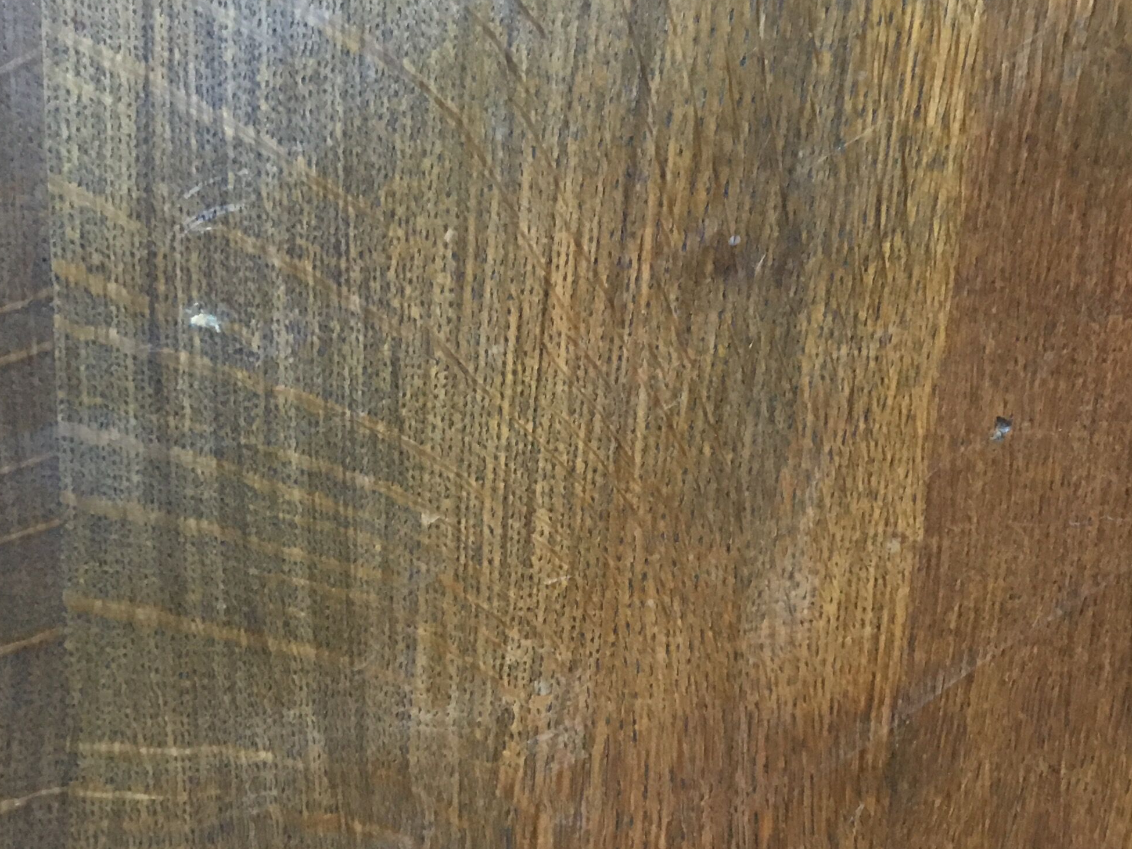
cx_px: 756
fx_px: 1962
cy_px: 628
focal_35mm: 60
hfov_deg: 31.9
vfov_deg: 24.2
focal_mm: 4.15
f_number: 2.2
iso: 200
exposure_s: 1/33
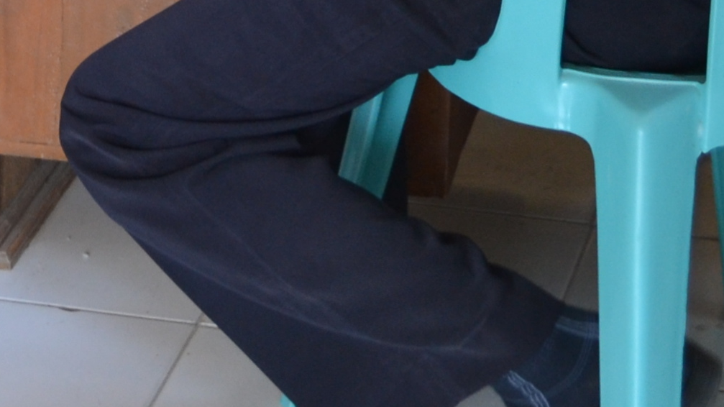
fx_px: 3589
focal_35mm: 187
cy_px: -529
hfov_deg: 11.4
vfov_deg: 6.2
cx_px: 65
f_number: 4.2
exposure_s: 1/40
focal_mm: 26
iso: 400
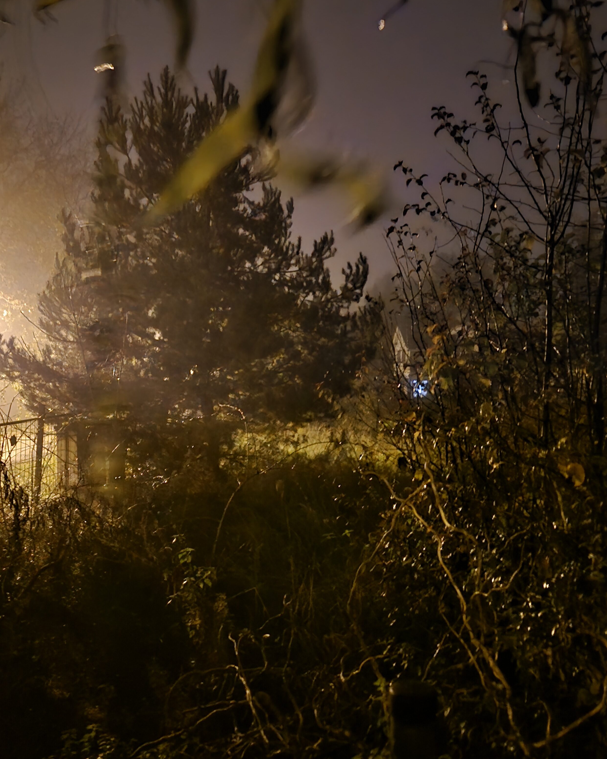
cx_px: 324
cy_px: 413
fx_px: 651
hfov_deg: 49.9
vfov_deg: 60.4
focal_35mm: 29
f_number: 1.8
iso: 2000
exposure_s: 1/2
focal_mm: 5.4
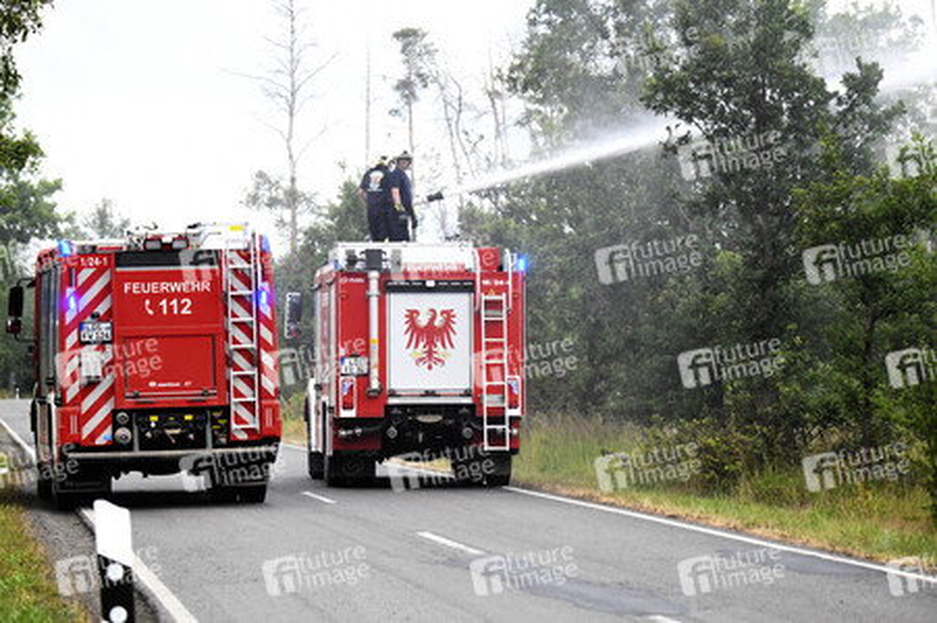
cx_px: 468
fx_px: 3381
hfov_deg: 15.8
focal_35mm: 130
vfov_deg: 10.5
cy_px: 312
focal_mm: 130
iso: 6400
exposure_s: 1/8000
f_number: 5
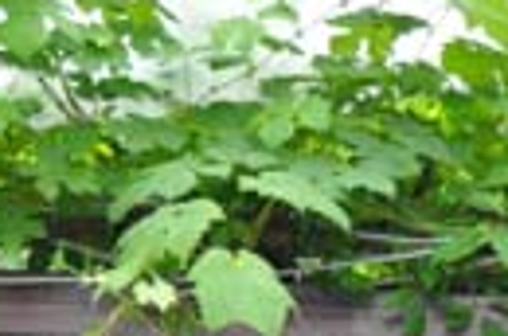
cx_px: 883
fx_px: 3111
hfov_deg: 9.0
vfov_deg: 5.8
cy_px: 932
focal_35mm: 221
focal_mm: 24
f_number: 4
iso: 800
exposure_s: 1/60
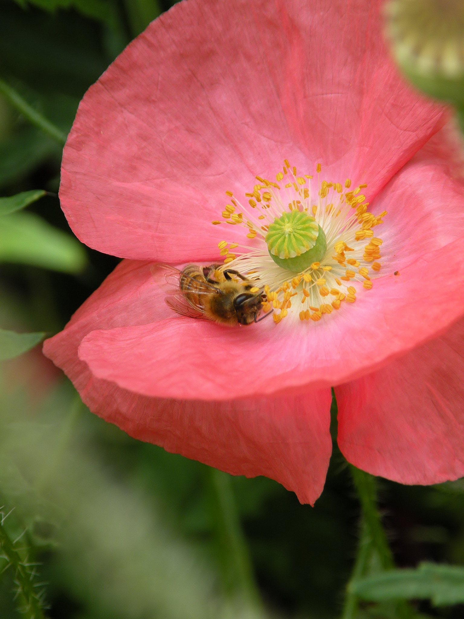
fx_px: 3360
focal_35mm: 188
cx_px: 232
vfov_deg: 10.5
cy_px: 310
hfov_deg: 7.9
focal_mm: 33.3
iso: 119
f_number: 4.5
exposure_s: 1/60
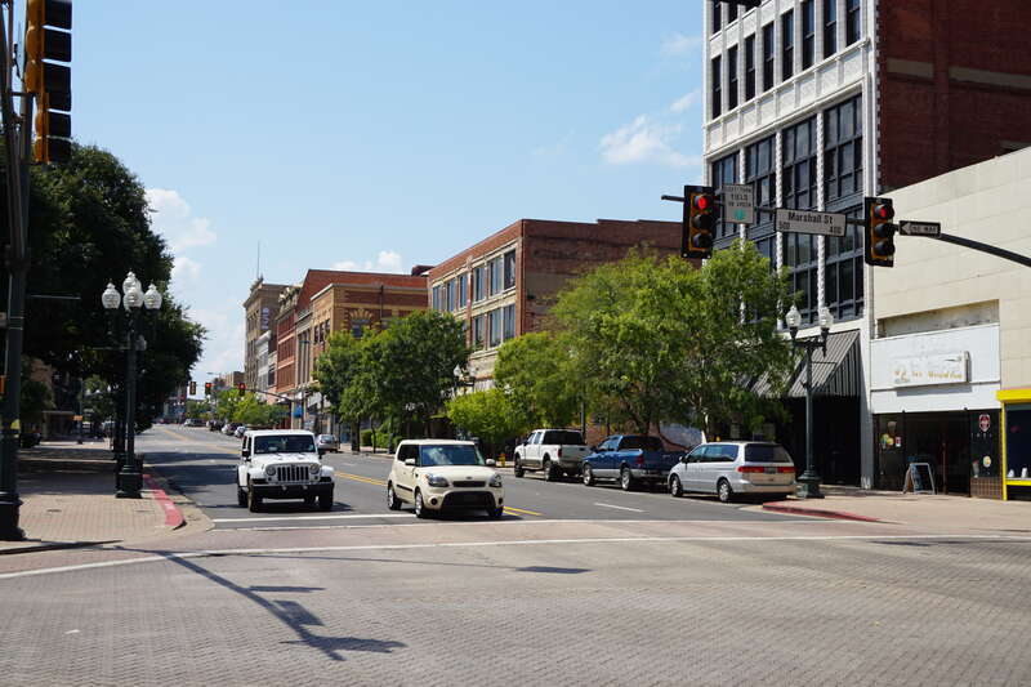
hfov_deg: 46.4
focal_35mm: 42
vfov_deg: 31.9
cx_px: 516
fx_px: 1203
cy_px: 344
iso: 100
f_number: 11
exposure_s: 1/160
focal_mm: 28
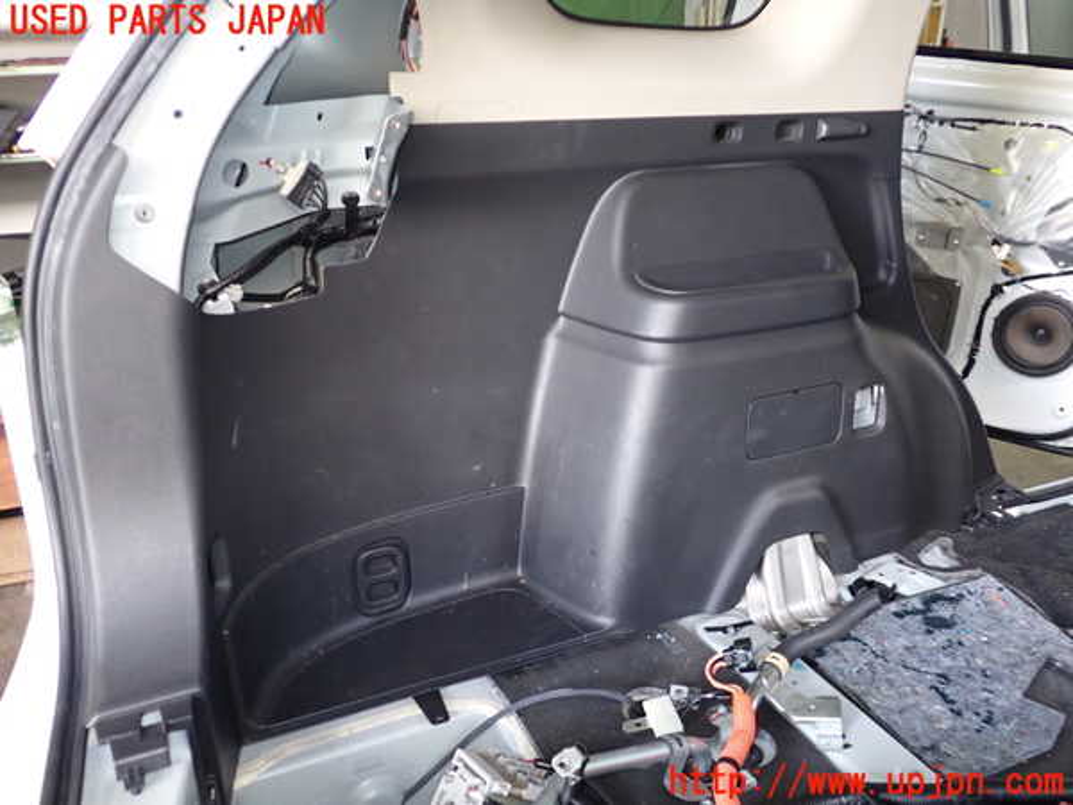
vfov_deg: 46.8
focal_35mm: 30
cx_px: 536
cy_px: 402
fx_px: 930
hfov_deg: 60.0
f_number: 2.3
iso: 250
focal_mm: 5.4
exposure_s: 1/30
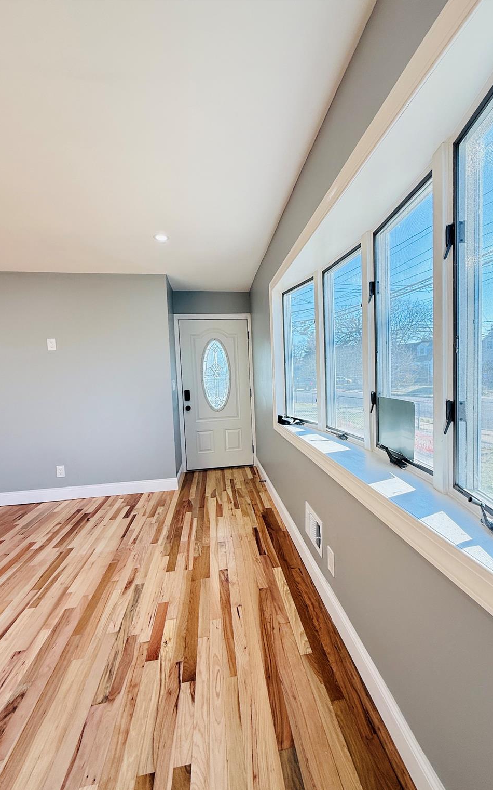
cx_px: 263
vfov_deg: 101.5
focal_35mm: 15
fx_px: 322
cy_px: 396
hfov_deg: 74.7
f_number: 2.2
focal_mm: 2.22
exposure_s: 1/120
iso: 64
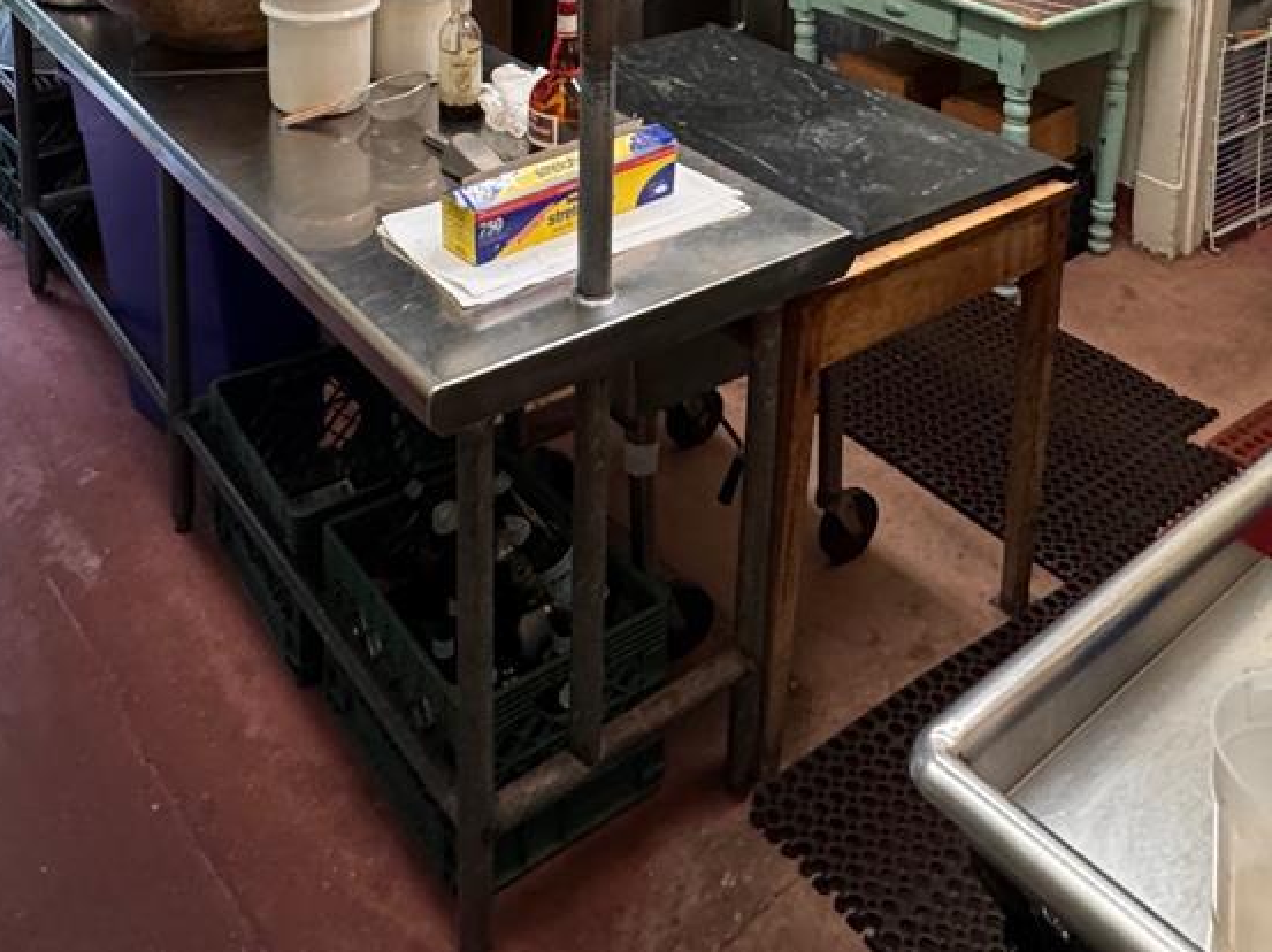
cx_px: 642
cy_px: -185
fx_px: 1395
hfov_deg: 49.0
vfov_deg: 31.6
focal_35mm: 38
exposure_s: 1/60
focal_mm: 2.22
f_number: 2.2
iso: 400
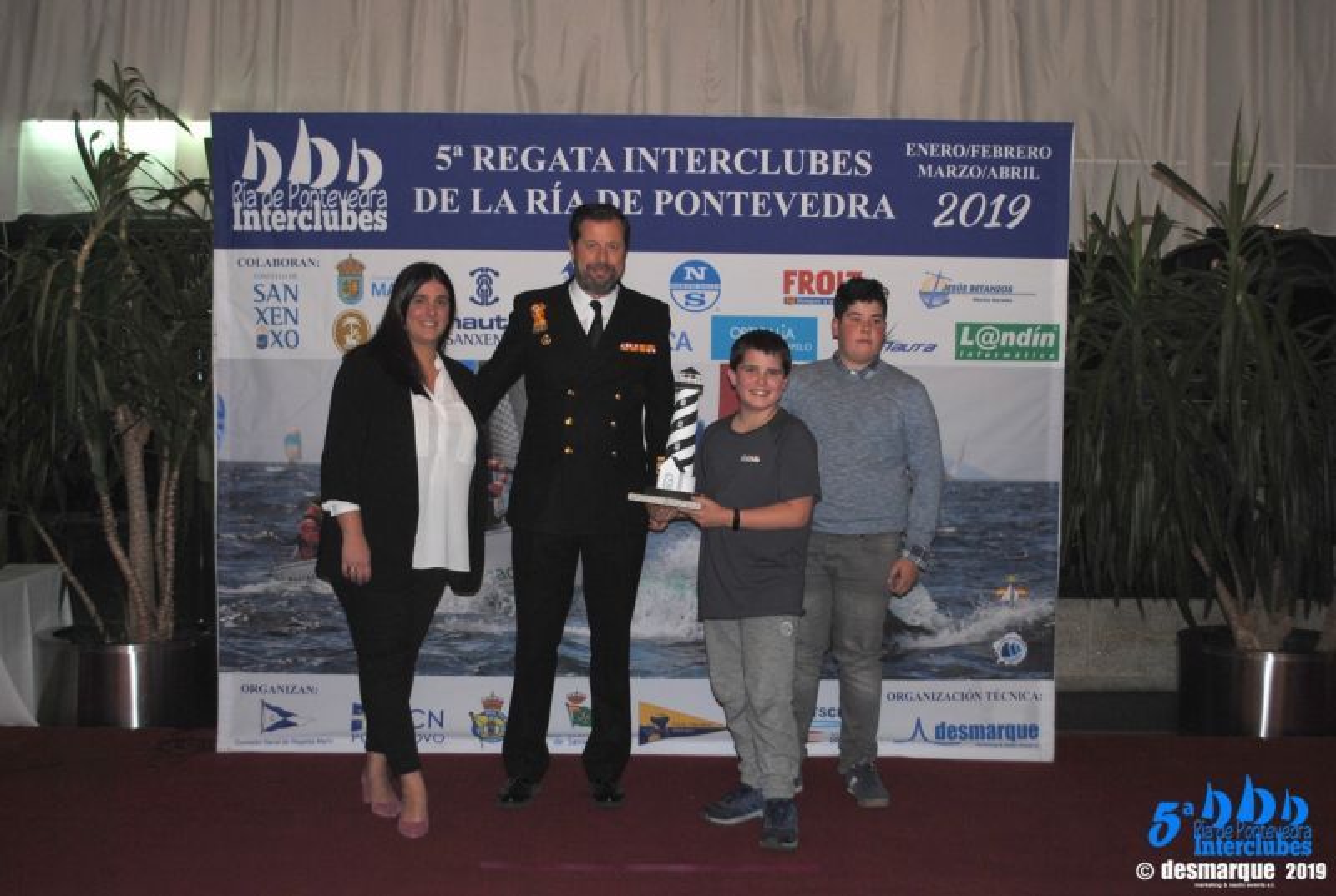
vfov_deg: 34.4
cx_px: 668
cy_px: 448
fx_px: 1450
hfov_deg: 49.5
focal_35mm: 39
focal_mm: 26
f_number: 4.2
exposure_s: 1/60
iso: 200
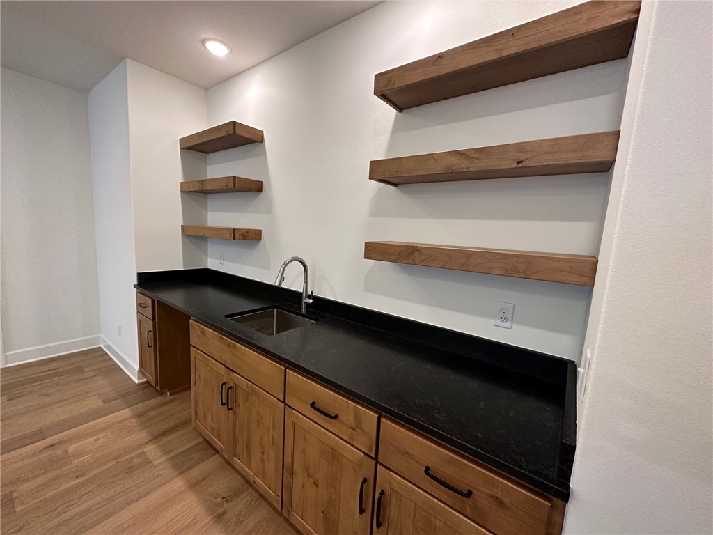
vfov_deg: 85.7
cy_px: 268
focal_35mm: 14
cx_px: 356
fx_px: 288
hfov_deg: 102.1
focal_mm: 2.22
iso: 250
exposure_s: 1/120
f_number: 2.2
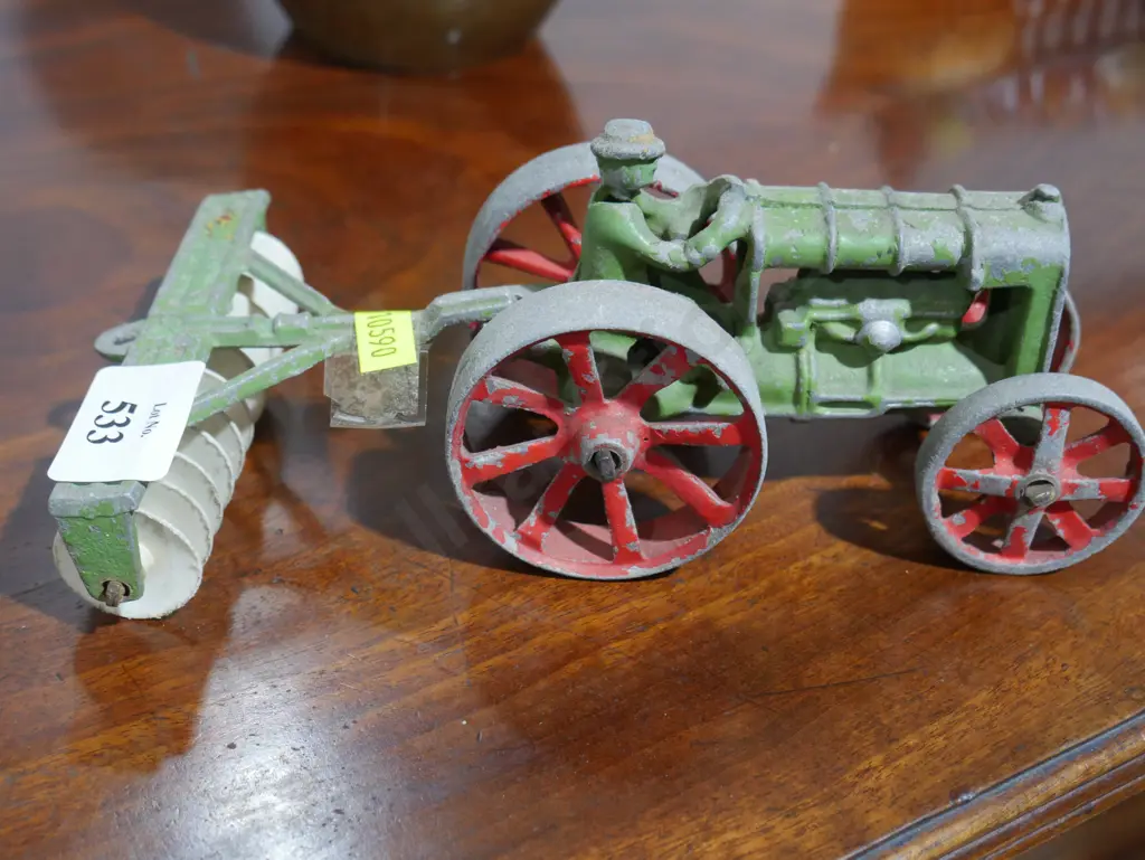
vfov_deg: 30.3
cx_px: 572
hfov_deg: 39.6
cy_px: 430
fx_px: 1588
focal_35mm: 48
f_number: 5.2
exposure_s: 1/60
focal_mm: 24
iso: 1000
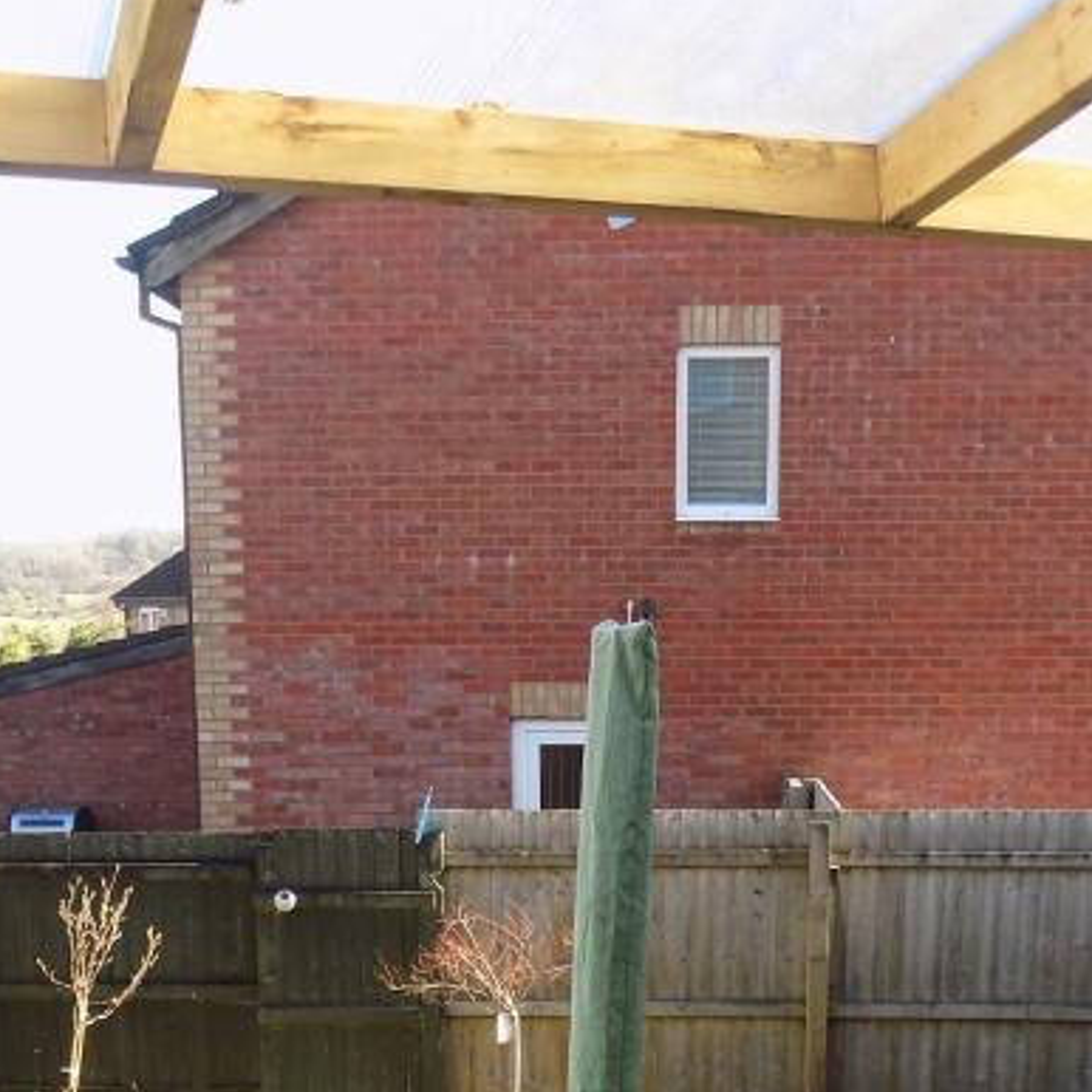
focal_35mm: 54
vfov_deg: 30.0
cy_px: 1030
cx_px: 554
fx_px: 1927
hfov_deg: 31.6
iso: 80
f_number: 3.1
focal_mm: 4
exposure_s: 1/125
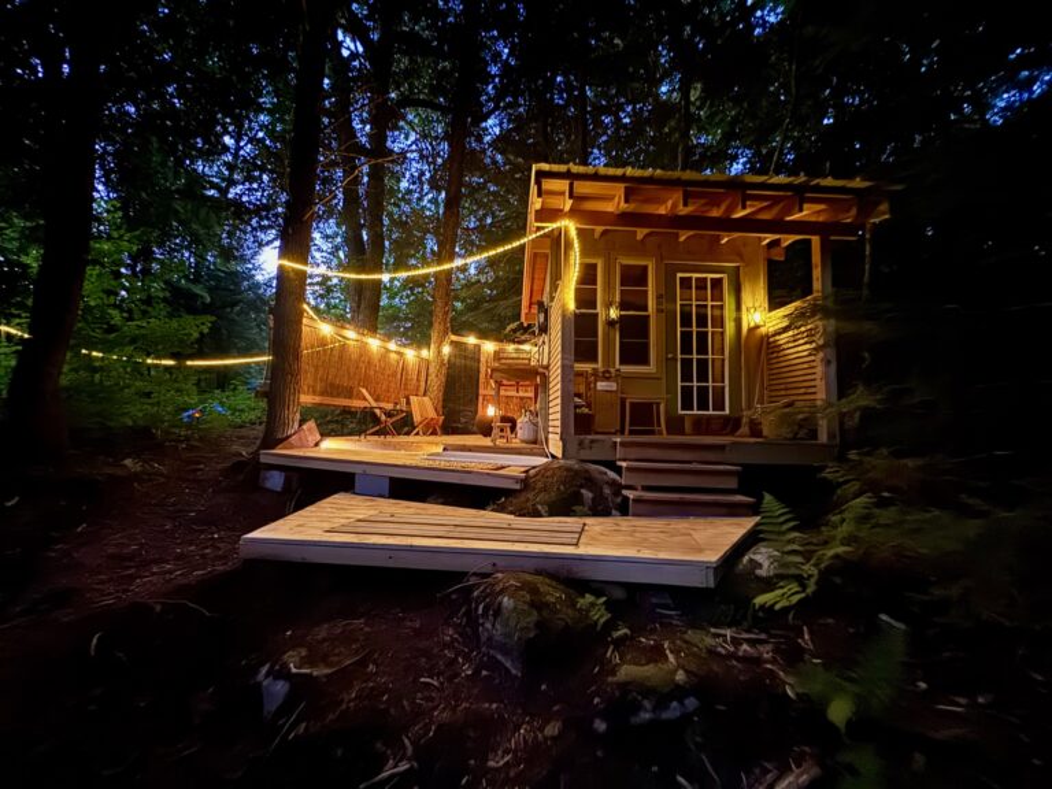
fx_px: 425
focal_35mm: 14
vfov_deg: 85.7
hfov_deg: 102.1
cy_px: 394
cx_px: 526
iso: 2000
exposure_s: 1/7
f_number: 2.2
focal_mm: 2.22
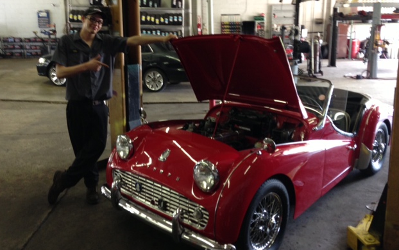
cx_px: 201
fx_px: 392
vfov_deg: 35.2
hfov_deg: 54.0
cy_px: 98
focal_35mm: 36
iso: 100
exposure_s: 1/20
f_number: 2.4
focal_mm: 4.13
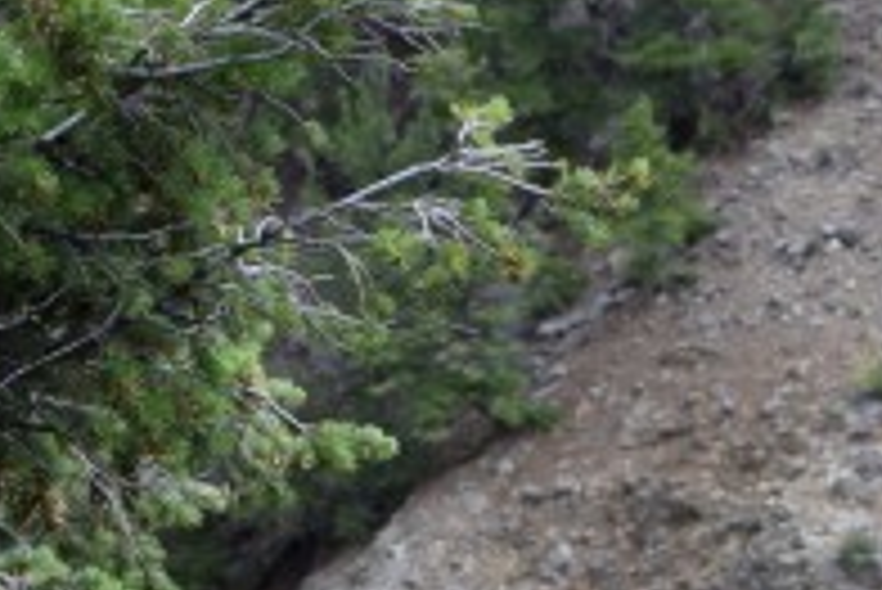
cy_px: 1130
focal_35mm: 431
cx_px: 1616
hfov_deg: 4.7
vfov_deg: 3.2
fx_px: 10557
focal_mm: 55
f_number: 8
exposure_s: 1/250
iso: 360
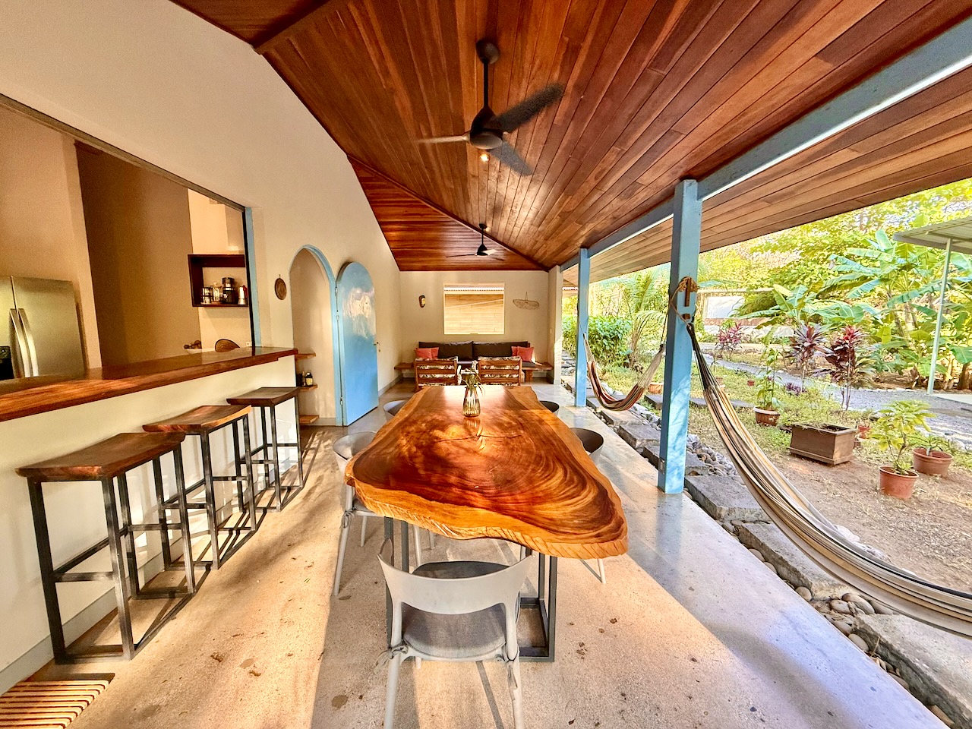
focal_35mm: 14
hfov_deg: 102.1
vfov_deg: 85.7
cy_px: 364
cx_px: 486
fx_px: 393
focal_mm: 2.22
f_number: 2.2
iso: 320
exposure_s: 1/99
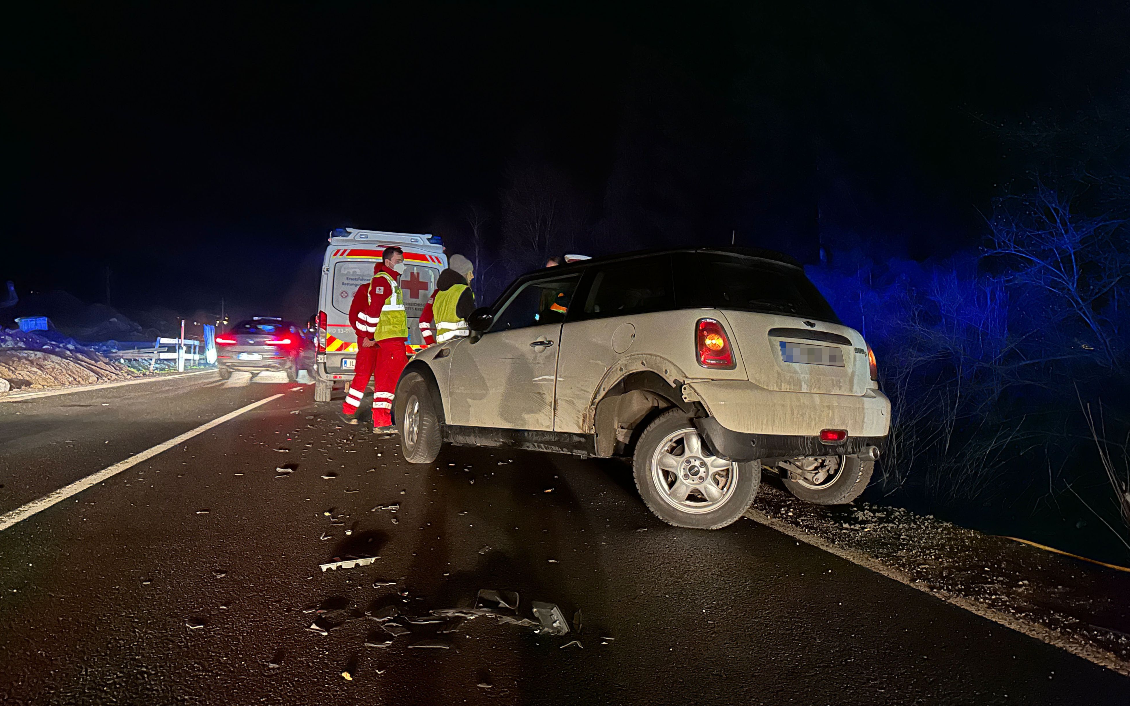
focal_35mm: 26
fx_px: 801
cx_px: 576
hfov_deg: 70.4
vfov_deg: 47.6
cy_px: 344
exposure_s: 1/14
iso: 2000
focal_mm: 6.86
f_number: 1.78
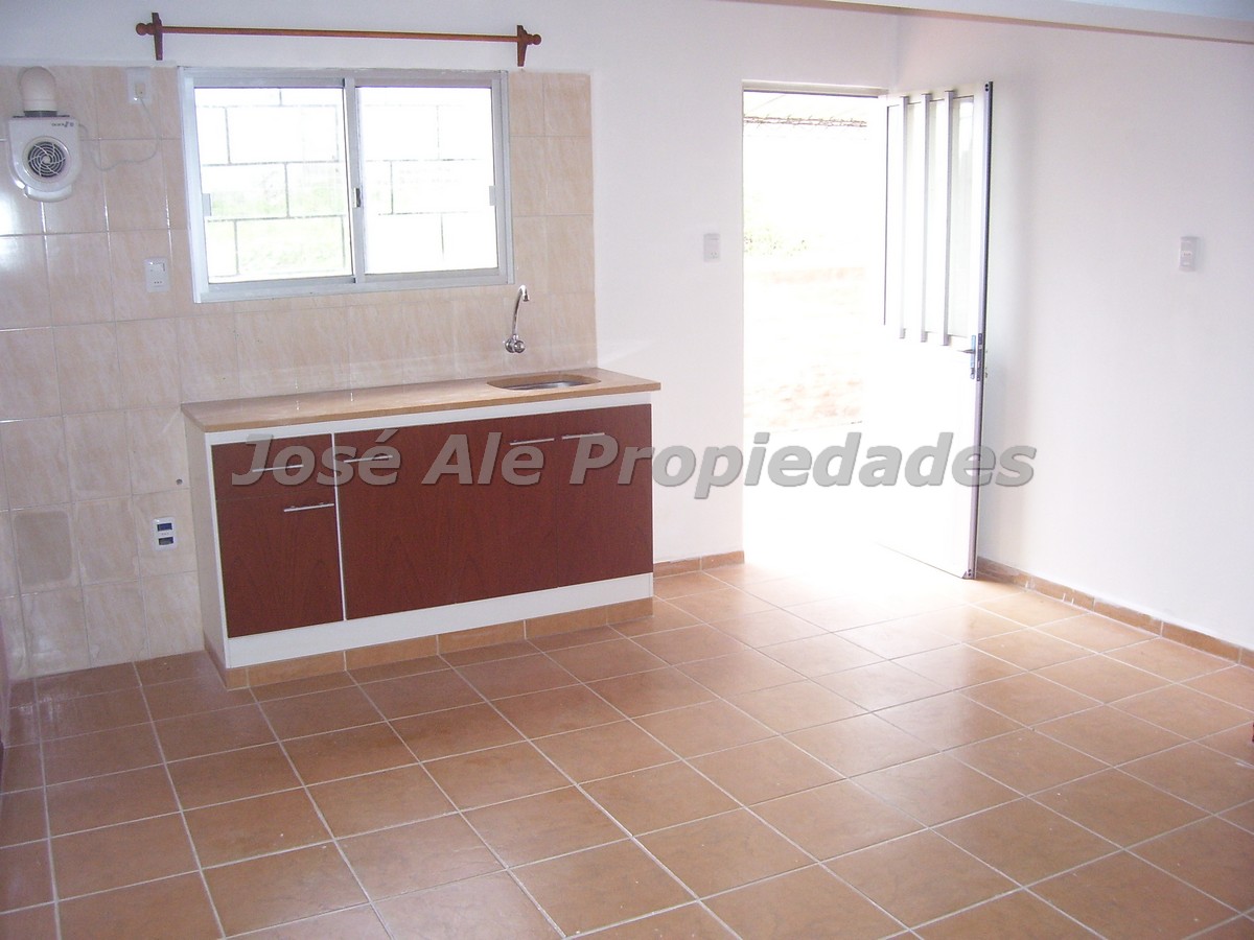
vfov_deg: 41.8
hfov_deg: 54.0
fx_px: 1232
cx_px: 627
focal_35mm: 34
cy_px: 470
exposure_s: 1/60
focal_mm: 5.6
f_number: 2.7
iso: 125
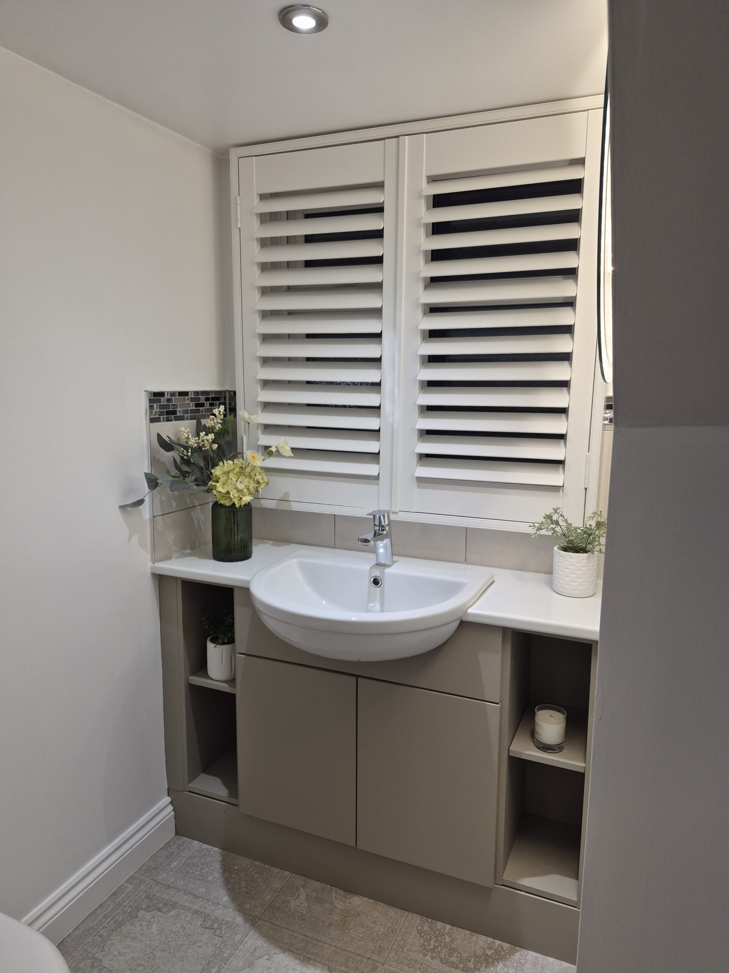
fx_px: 646
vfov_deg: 73.9
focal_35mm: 23
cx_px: 364
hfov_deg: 58.9
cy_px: 486
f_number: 1.8
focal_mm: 5.4
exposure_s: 1/100
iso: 100
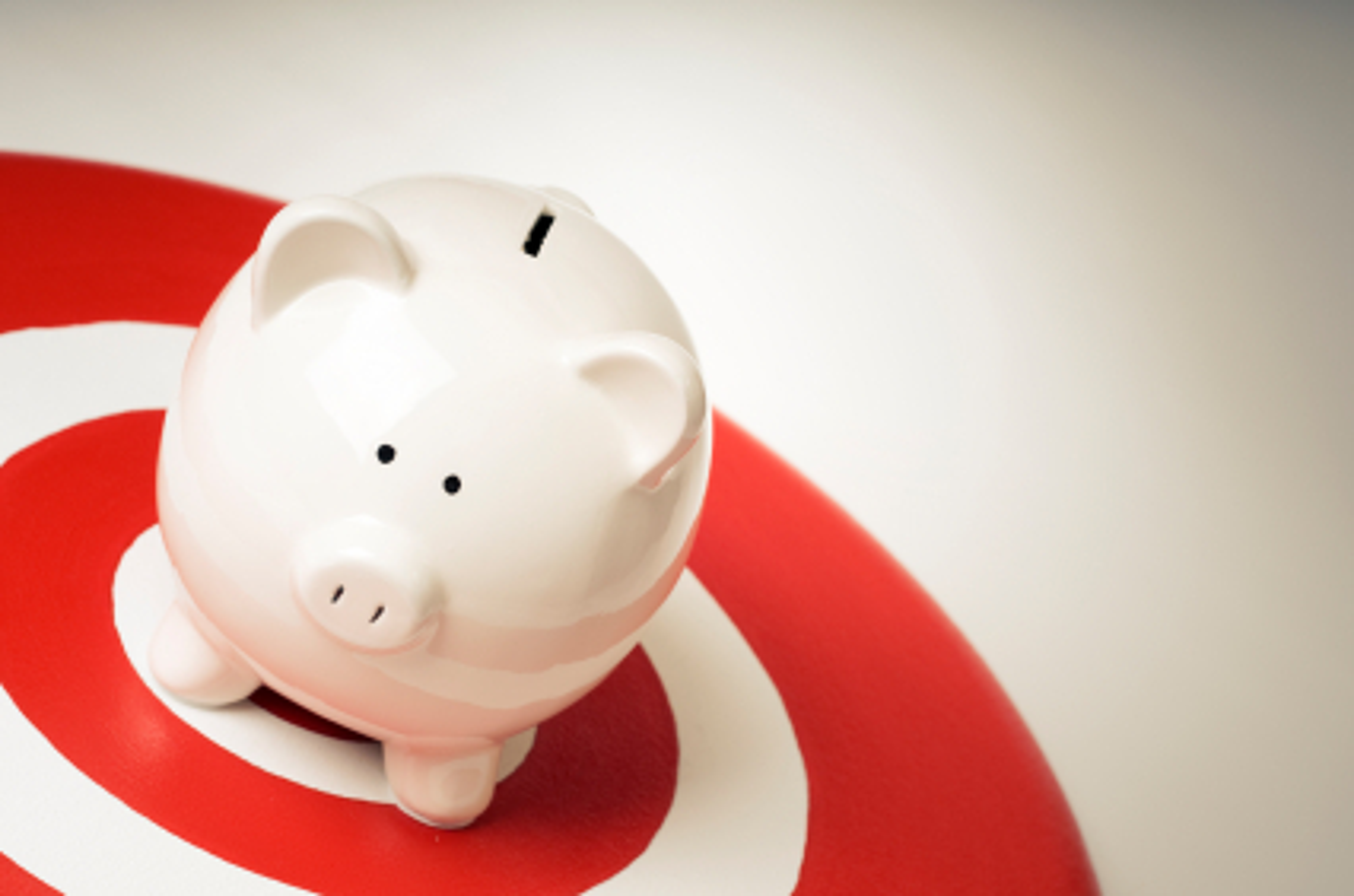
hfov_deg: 27.0
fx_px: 2815
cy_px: 448
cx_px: 677
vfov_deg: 18.1
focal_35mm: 75
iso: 100
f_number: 6.3
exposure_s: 1/250
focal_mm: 50
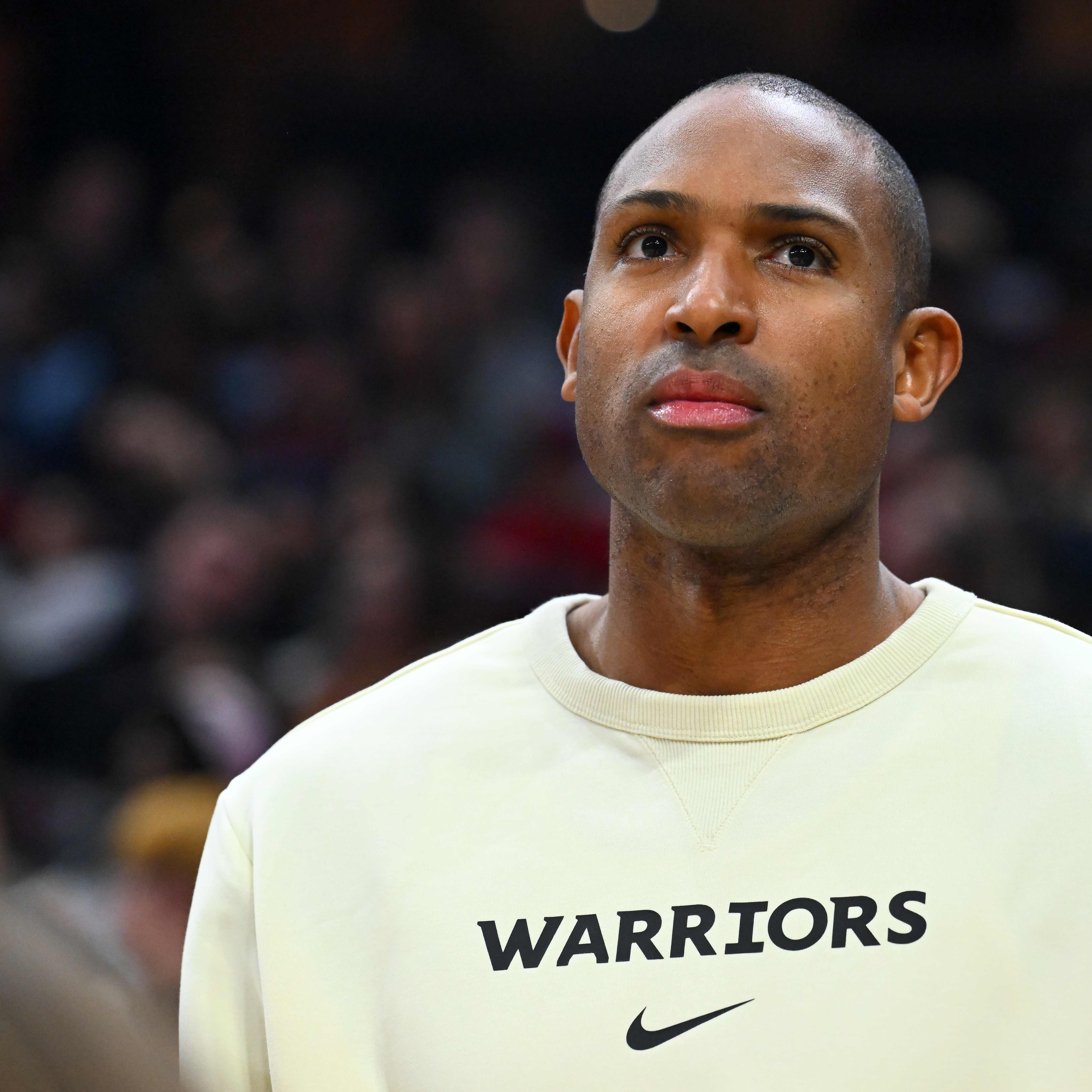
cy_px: 546
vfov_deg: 8.1
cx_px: 697
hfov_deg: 8.1
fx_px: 7745
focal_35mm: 217
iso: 5000
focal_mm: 170
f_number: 4
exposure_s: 1/1600
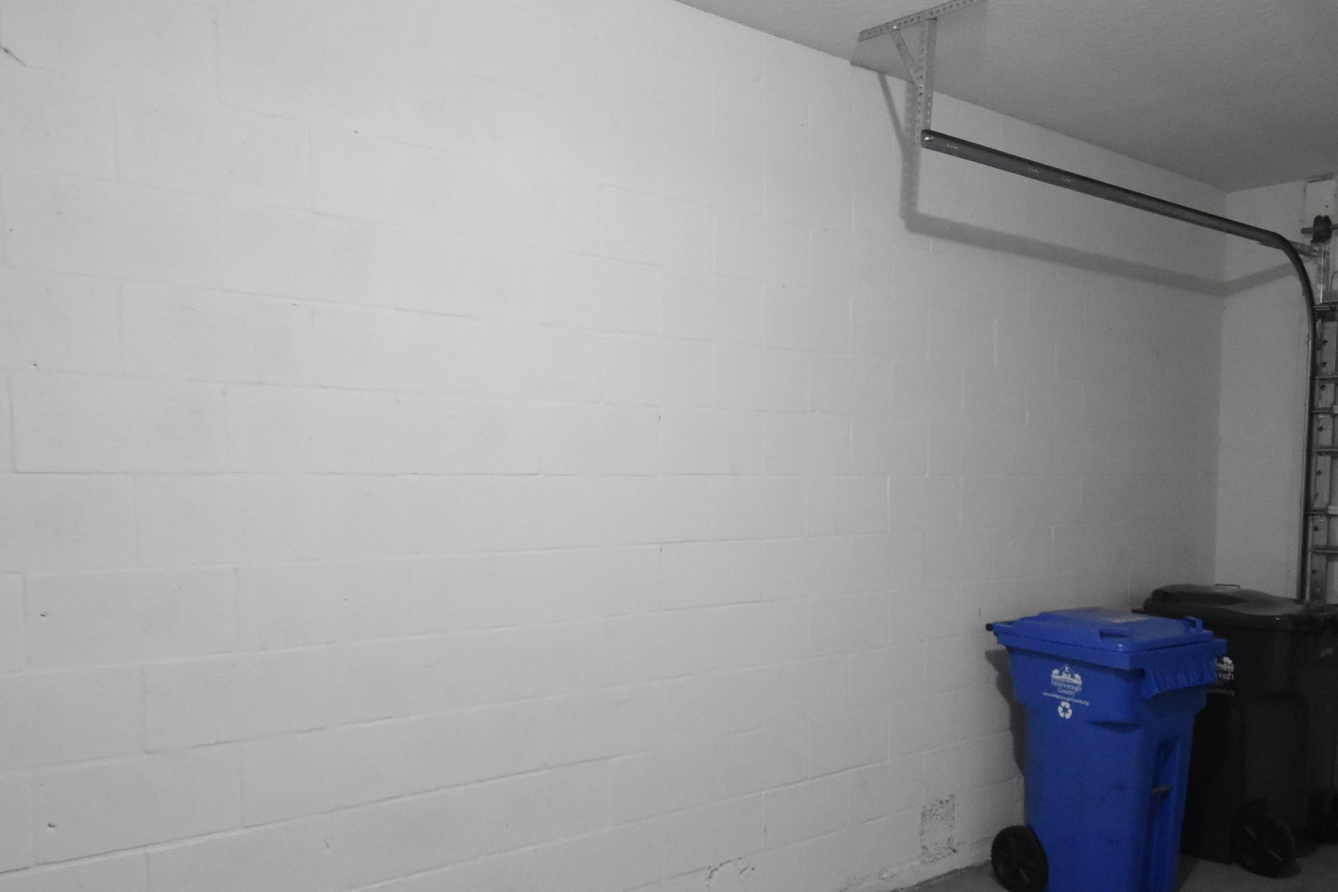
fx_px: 1152
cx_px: 836
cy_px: 546
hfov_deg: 59.5
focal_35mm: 31
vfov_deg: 42.1
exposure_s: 1/60
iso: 2200
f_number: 3.5
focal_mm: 10
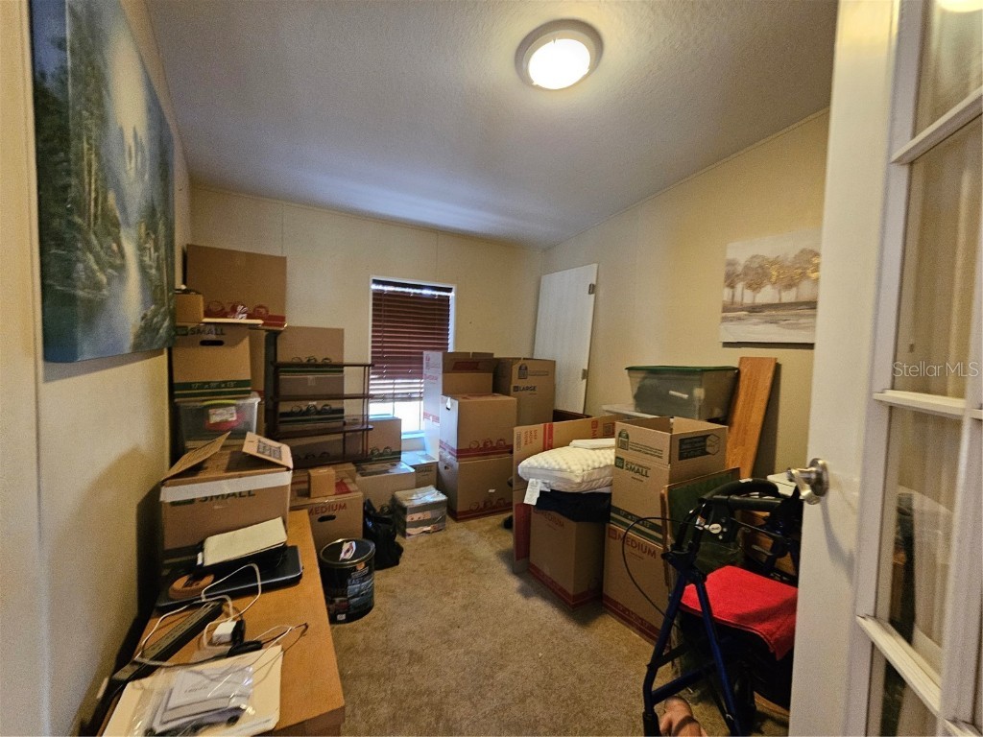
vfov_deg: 89.9
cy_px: 368
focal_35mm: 13
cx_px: 492
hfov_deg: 106.2
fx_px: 369
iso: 640
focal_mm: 2.2
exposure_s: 1/30
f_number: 2.2
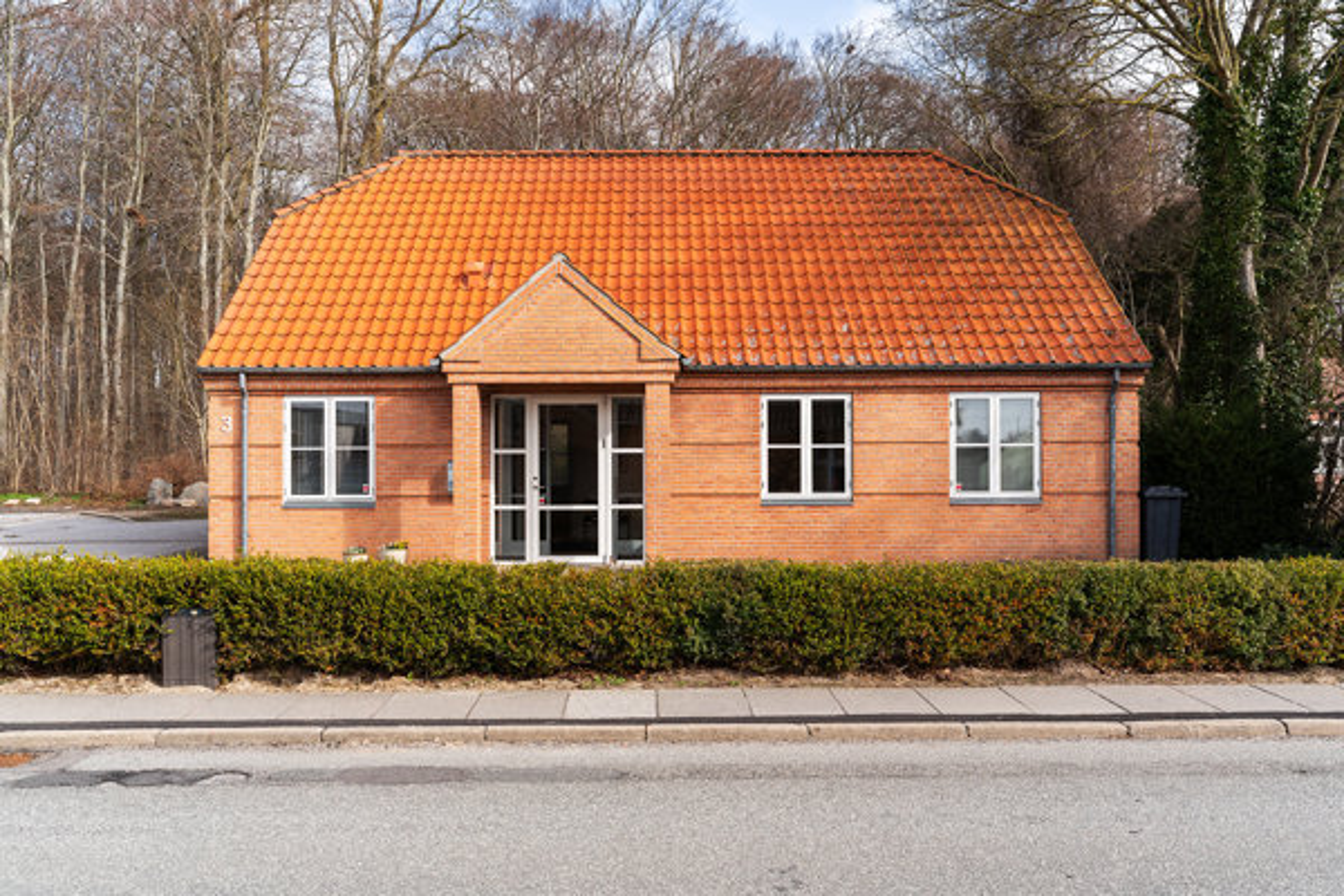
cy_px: 448
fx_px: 1120
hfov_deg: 61.9
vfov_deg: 43.6
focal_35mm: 30
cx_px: 672
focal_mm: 30
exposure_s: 1/250
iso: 200
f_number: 8
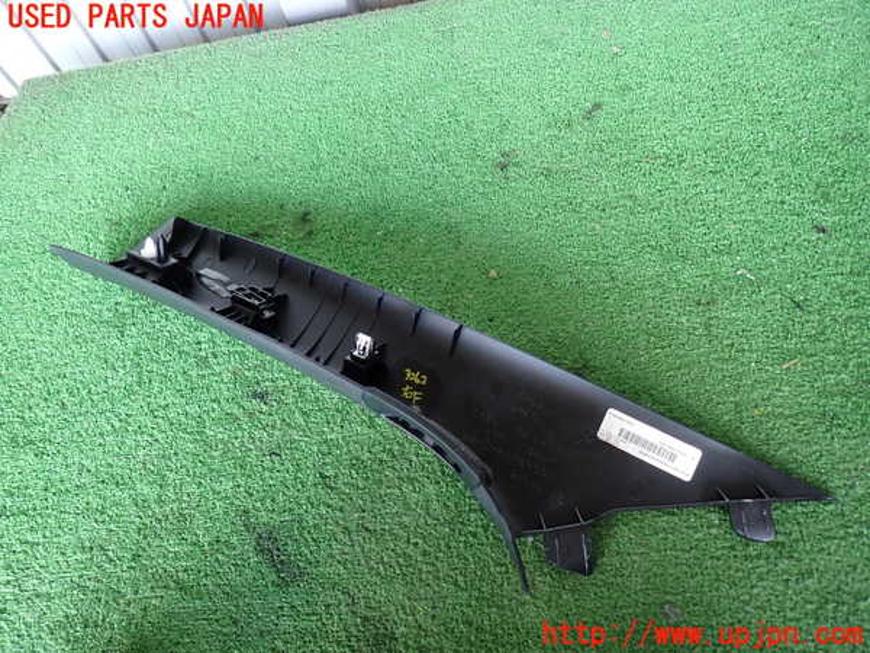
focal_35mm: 25
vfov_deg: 54.9
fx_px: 628
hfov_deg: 69.4
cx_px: 435
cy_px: 326
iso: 200
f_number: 2
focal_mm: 4.5
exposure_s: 1/40
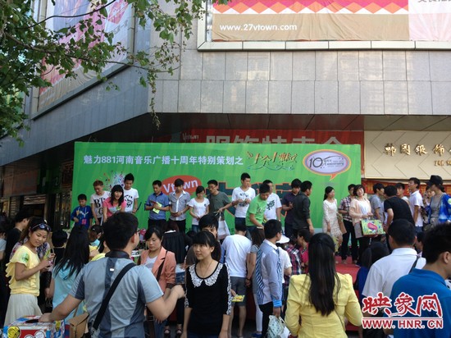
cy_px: 169
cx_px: 226
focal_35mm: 35
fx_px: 456
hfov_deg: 52.6
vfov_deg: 40.7
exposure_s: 1/159
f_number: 2.4
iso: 50
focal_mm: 4.28
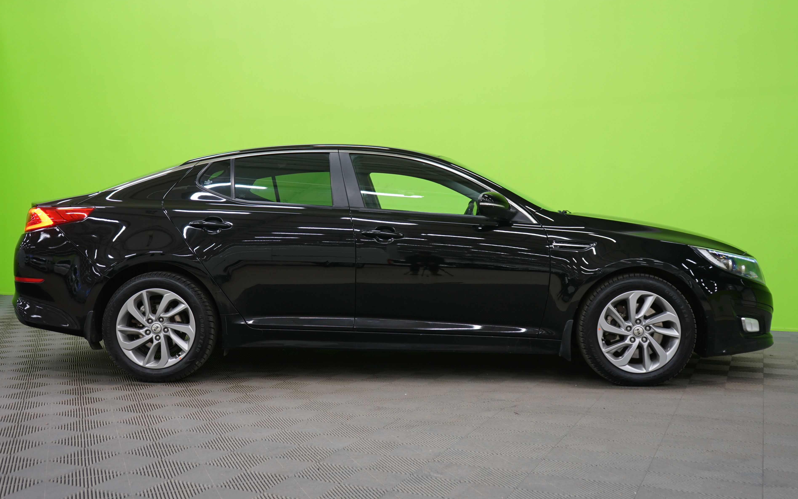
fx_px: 805
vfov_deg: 34.4
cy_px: 223
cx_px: 394
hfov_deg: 52.7
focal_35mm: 37
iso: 400
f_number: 4
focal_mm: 35
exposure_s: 1/8
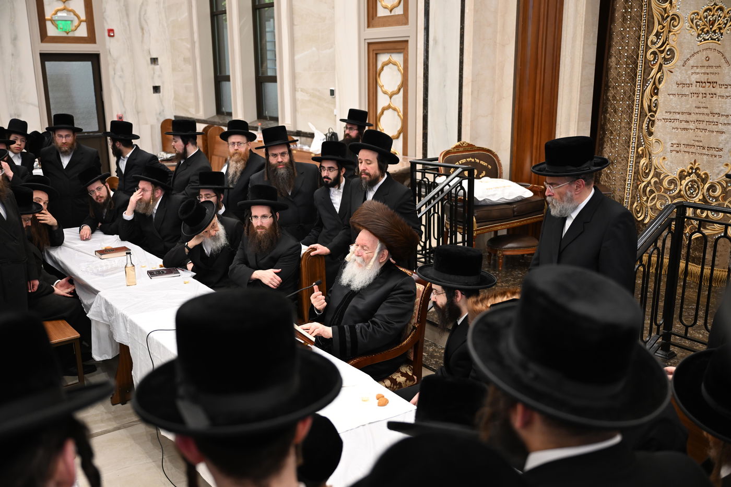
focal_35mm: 34
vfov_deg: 39.4
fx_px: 680
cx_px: 366
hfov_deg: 56.5
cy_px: 244
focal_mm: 33.5
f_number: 2.8
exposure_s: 1/200
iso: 800
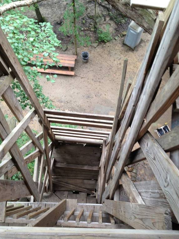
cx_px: 90
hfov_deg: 38.7
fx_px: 255
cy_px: 126
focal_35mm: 37
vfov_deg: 50.1
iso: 64
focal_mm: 4.28
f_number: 2.4
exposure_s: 1/24
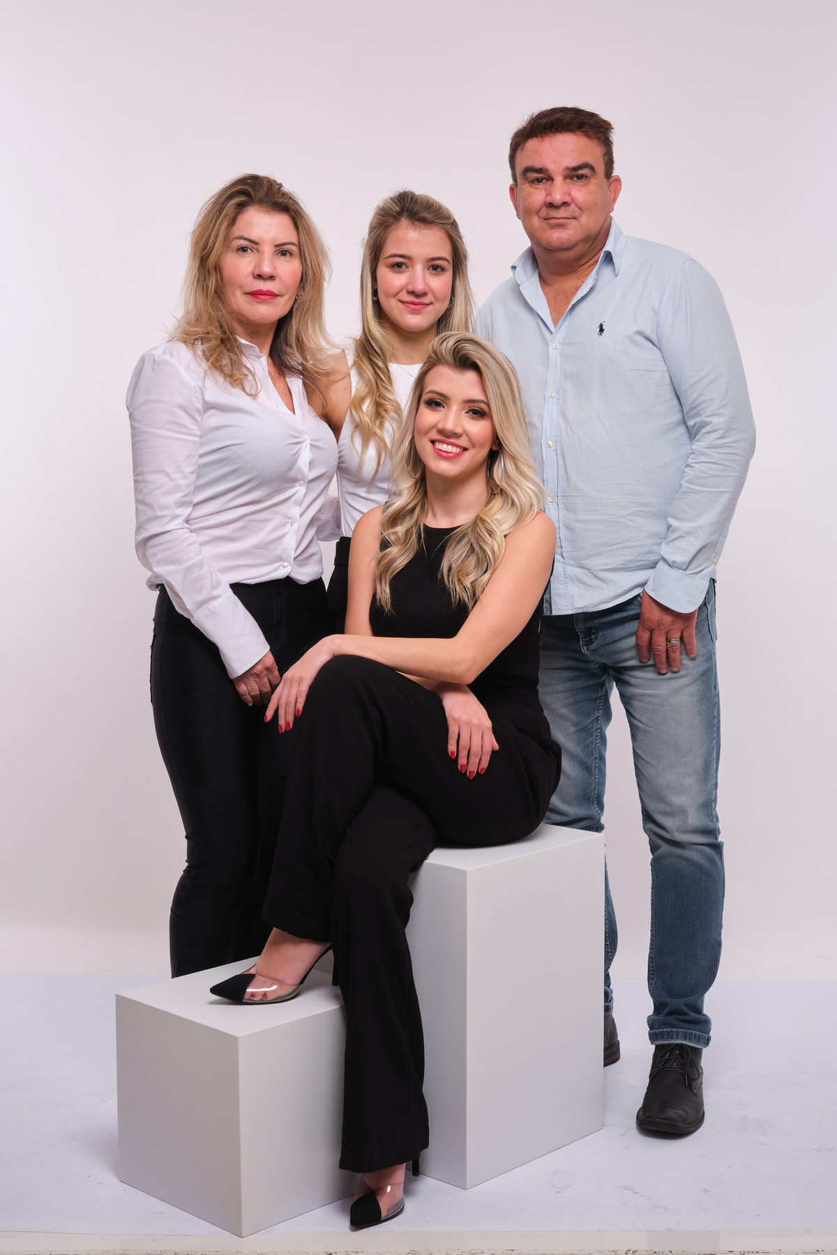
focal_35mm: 49
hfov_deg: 27.5
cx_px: 418
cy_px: 628
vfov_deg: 40.3
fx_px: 1709
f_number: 9
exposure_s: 1/125
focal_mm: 32.5
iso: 160
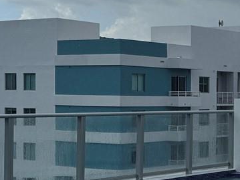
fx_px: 742
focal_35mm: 107
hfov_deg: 17.1
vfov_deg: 13.8
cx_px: 326
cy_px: 118
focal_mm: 6.76
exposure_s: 1/12346
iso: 80
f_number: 1.78
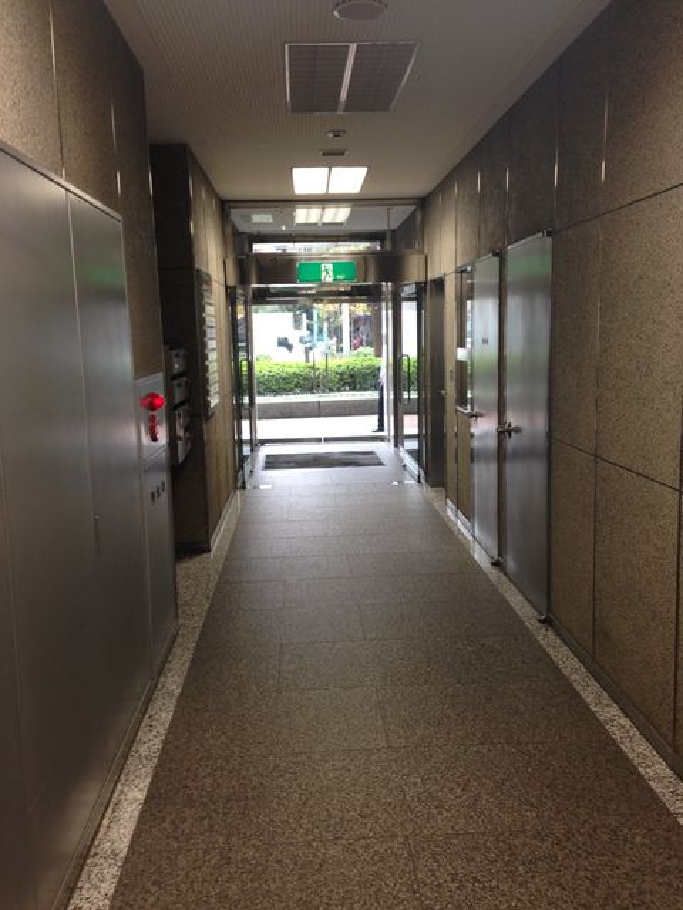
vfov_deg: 55.4
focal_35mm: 33
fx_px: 868
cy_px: 455
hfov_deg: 42.9
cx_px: 342
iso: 50
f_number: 2.4
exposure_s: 1/20
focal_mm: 4.12
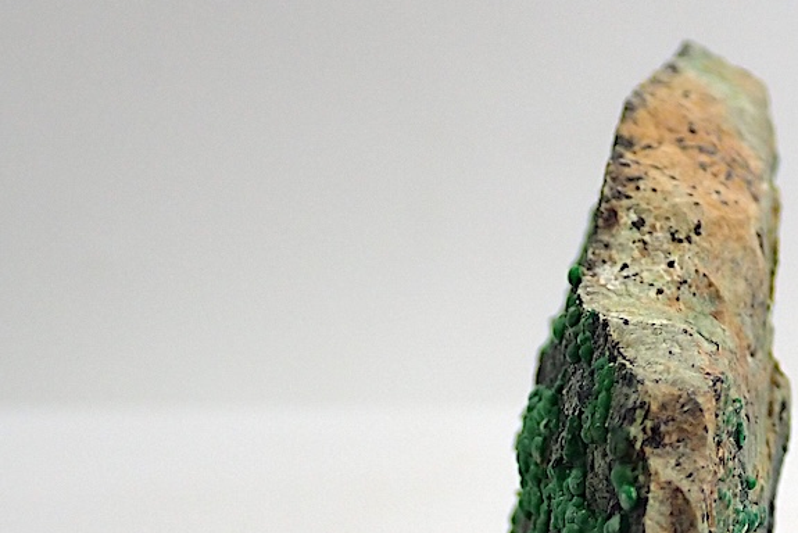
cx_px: 568
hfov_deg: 18.0
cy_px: 641
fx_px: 2506
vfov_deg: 11.9
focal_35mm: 113
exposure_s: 1/60
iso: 200
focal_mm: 9.01
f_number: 3.2
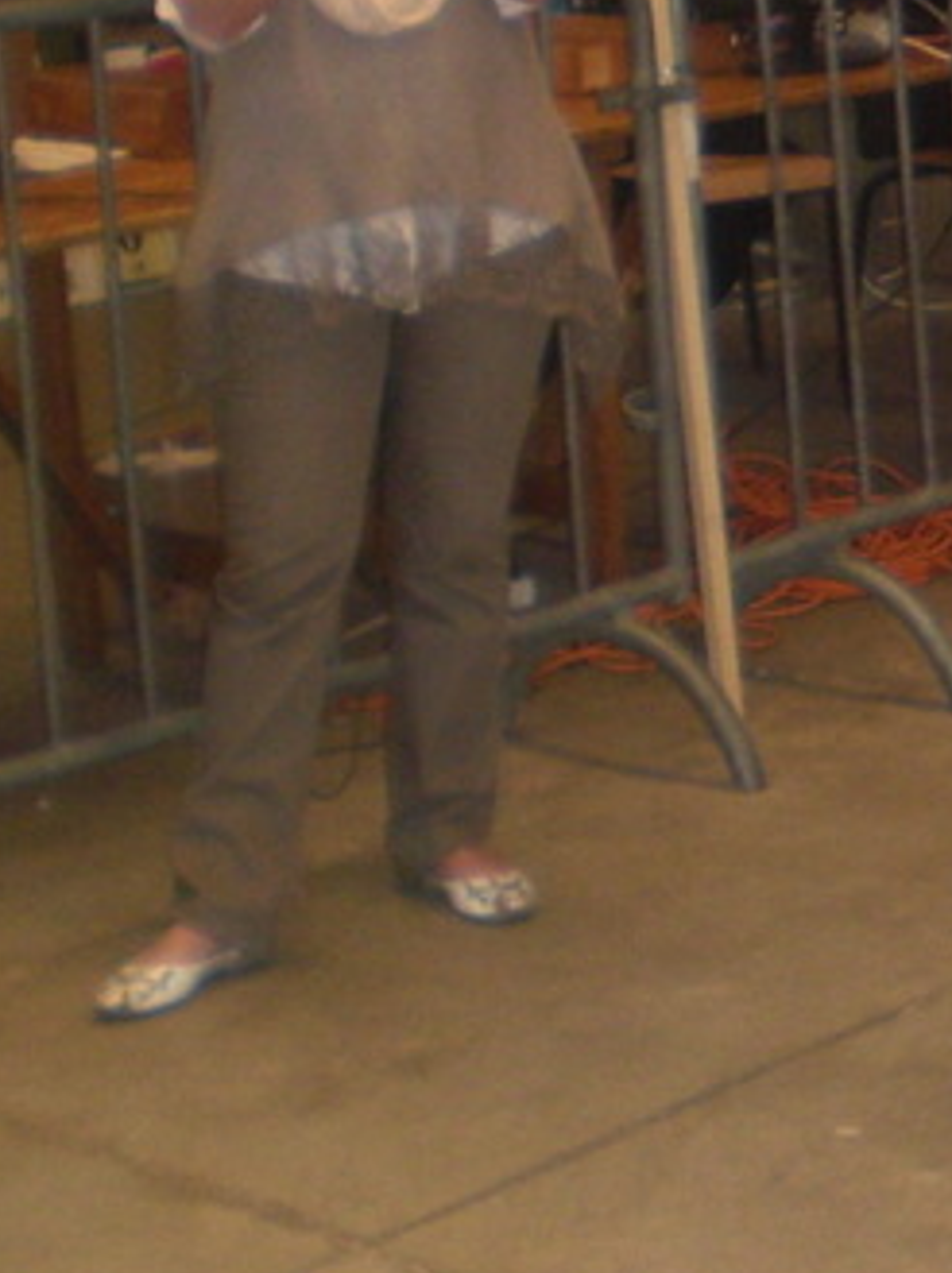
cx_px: 1579
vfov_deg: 17.4
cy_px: 93
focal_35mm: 111
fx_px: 4078
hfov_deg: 12.4
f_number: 3.1
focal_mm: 6.3
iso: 200
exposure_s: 1/60
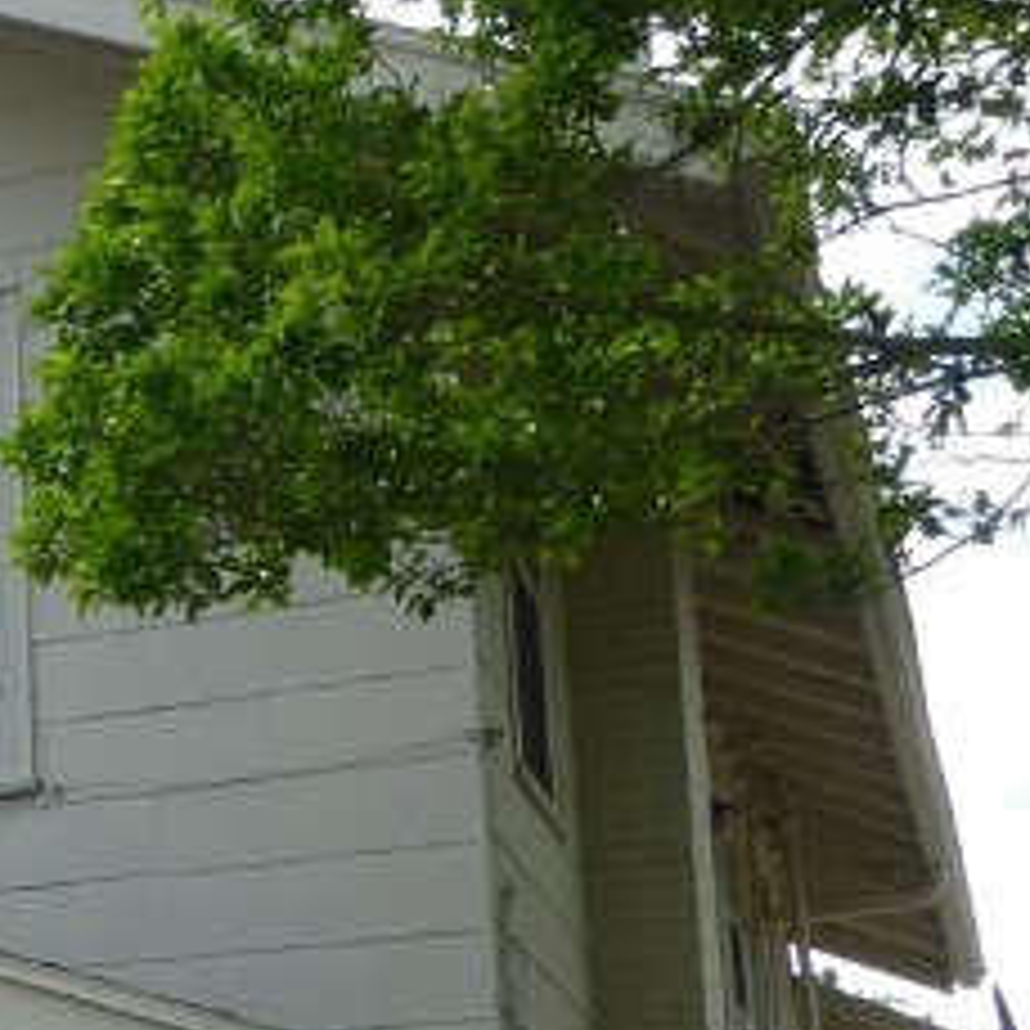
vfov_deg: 17.8
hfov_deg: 15.9
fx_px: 3198
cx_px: -760
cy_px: 1061
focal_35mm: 95
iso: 100
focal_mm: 4.3
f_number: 4
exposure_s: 1/640
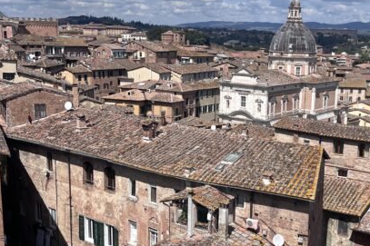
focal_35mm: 51
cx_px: 245
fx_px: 524
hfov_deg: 38.5
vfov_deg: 26.4
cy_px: 138
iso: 50
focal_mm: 5.1
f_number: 1.6
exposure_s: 1/5076
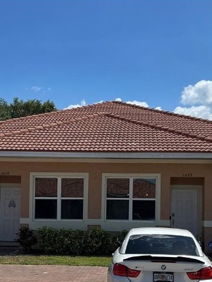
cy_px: 189
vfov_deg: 30.9
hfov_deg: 23.7
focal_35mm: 62
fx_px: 506
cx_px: 109
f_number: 1.5
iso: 50
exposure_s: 1/6579
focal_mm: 5.7
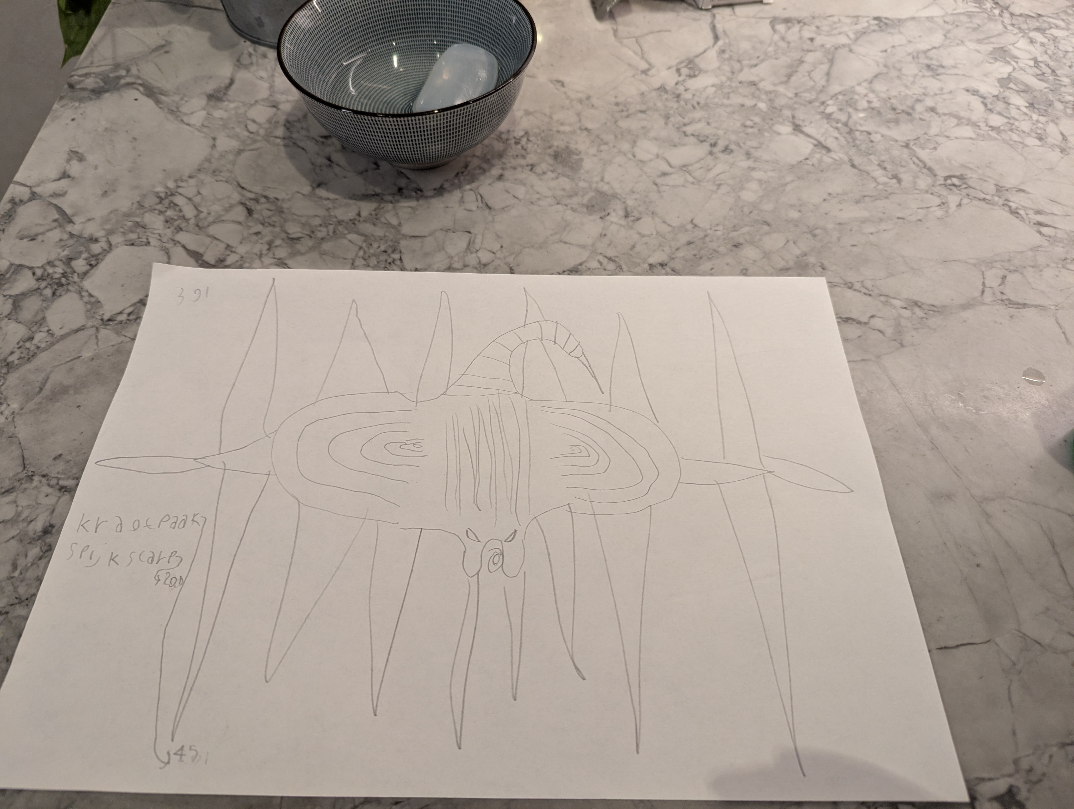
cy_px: 404
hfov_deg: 71.5
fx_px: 746
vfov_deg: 56.9
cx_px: 537
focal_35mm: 24
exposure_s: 1/50
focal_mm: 6.81
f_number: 1.85
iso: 181
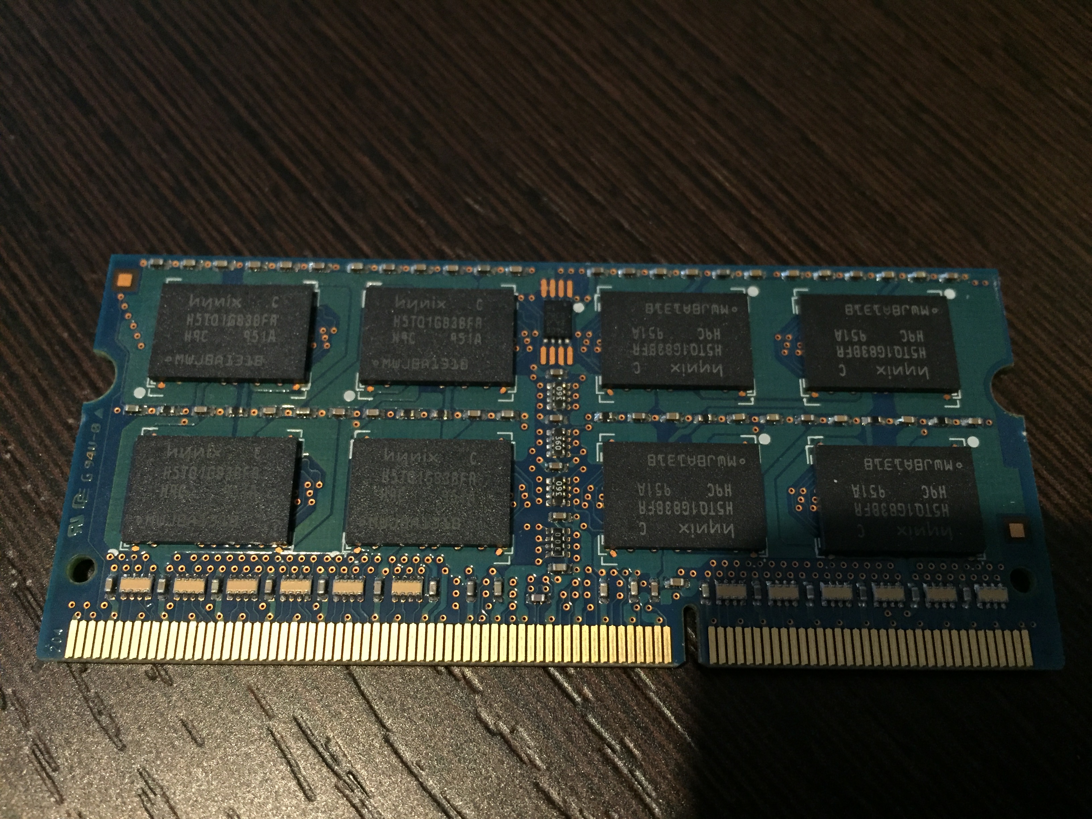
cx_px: 546
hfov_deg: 61.7
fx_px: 915
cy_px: 410
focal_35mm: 29
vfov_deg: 48.2
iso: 320
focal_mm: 4.15
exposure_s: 1/17
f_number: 2.2
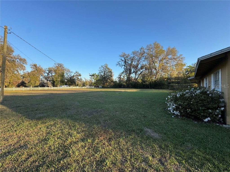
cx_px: 115
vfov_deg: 85.7
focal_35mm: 14
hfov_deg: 102.1
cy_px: 86
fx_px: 93
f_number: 2.2
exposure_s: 1/544
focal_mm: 2.22
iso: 40
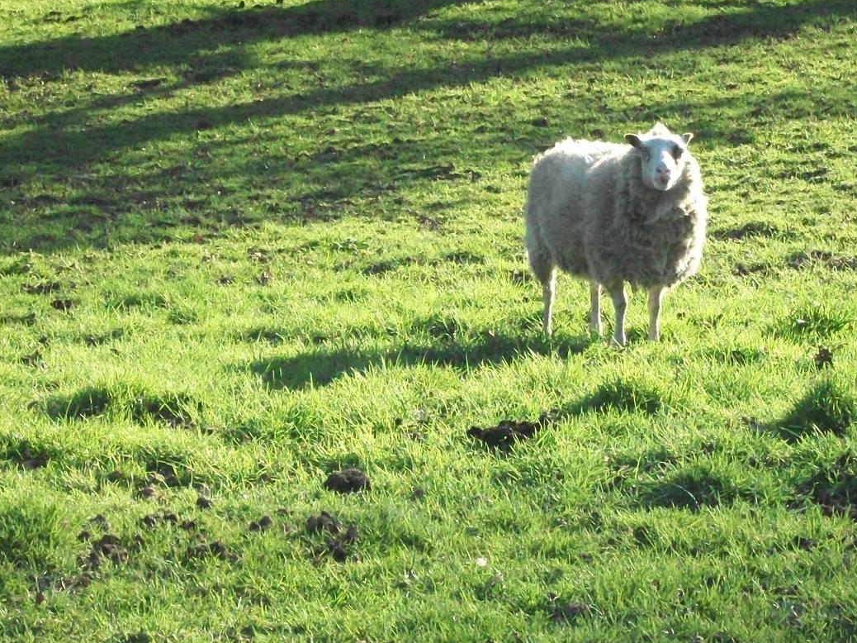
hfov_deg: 13.3
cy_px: 207
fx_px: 3663
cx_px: 614
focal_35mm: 148
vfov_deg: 10.0
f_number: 5.2
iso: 577
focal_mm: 17.1
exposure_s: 1/500
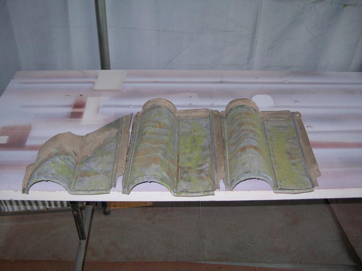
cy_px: 136
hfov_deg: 51.4
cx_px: 181
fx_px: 376
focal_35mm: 36
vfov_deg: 39.6
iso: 100
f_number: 2.7
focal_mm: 6
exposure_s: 1/60.1
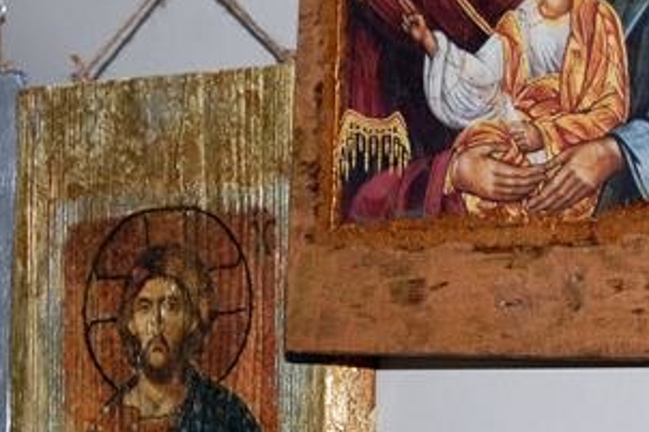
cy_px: 113
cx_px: 249
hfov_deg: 15.5
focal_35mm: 132
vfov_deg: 10.4
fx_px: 2378
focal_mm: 38
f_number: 5
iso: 400
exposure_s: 1/60
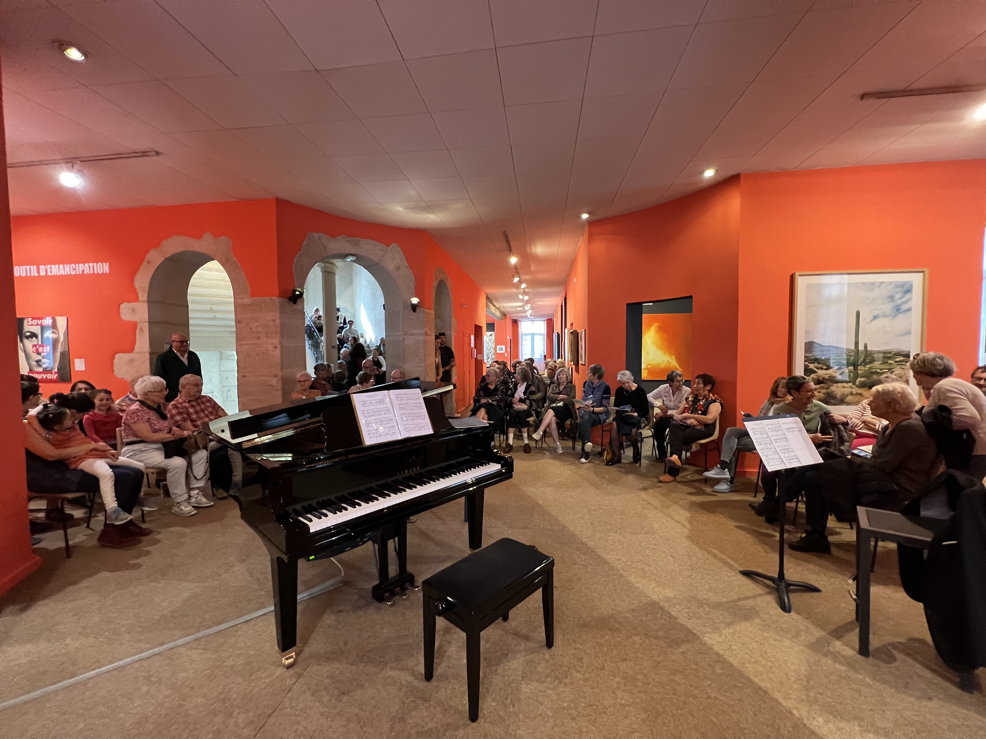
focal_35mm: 13
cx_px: 493
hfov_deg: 106.2
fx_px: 370
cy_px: 370
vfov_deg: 89.9
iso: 500
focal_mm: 1.57
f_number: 1.8
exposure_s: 1/50
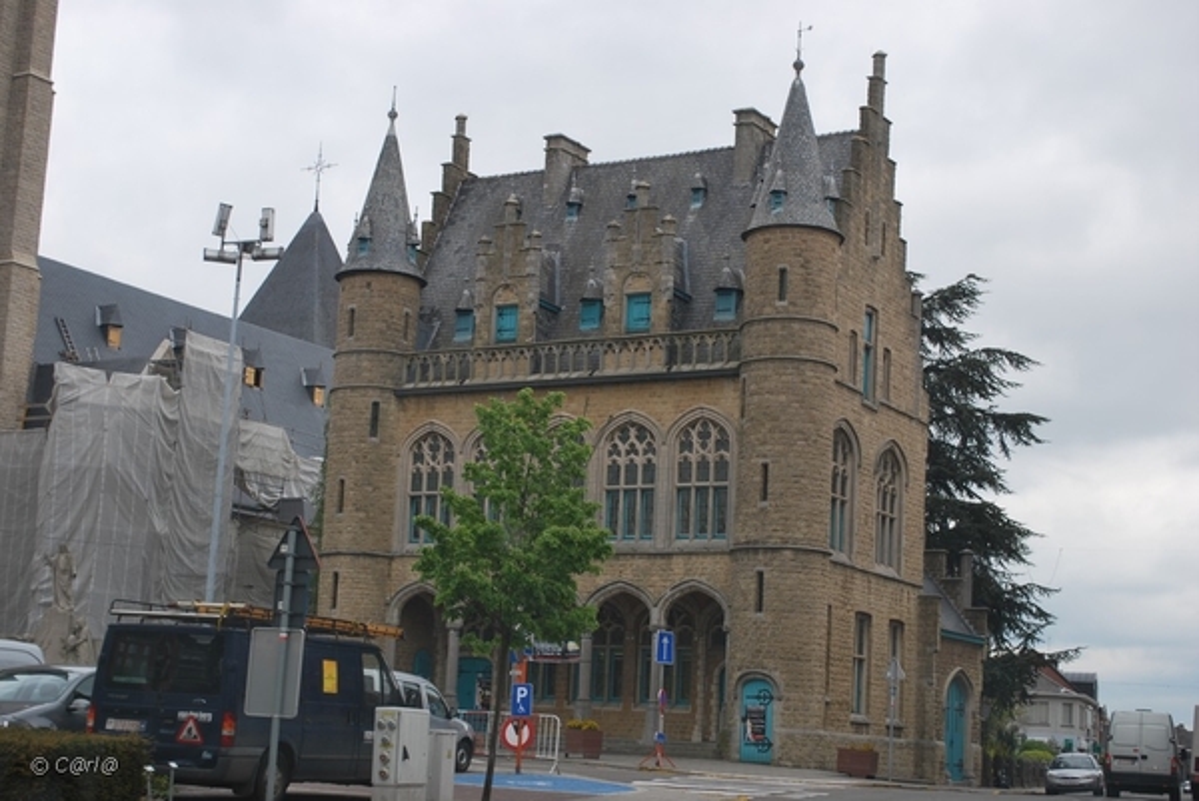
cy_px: 400
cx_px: 600
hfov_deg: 35.0
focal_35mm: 57
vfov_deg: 23.8
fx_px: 1900
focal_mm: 38
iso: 100
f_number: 5.6
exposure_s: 1/125
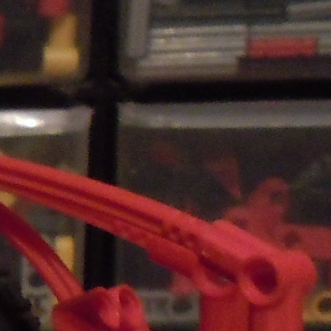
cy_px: 386
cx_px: -751
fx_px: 2131
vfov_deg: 8.8
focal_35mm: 197
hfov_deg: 7.5
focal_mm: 5.4
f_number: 3.5
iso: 400
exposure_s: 1/8
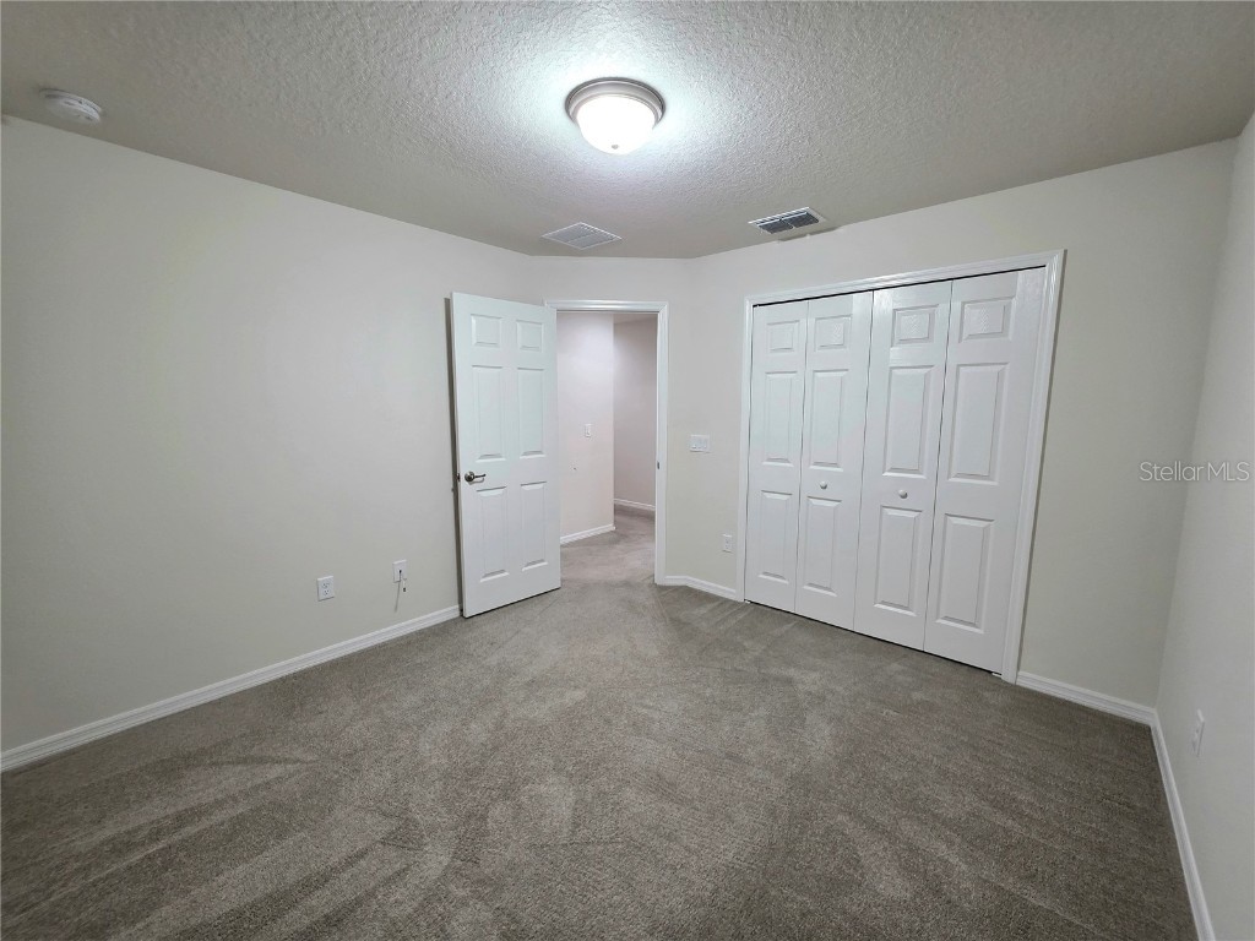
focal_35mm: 13
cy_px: 470
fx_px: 471
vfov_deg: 89.9
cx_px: 628
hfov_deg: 106.2
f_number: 1.9
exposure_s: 1/60.2
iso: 160
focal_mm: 2.2
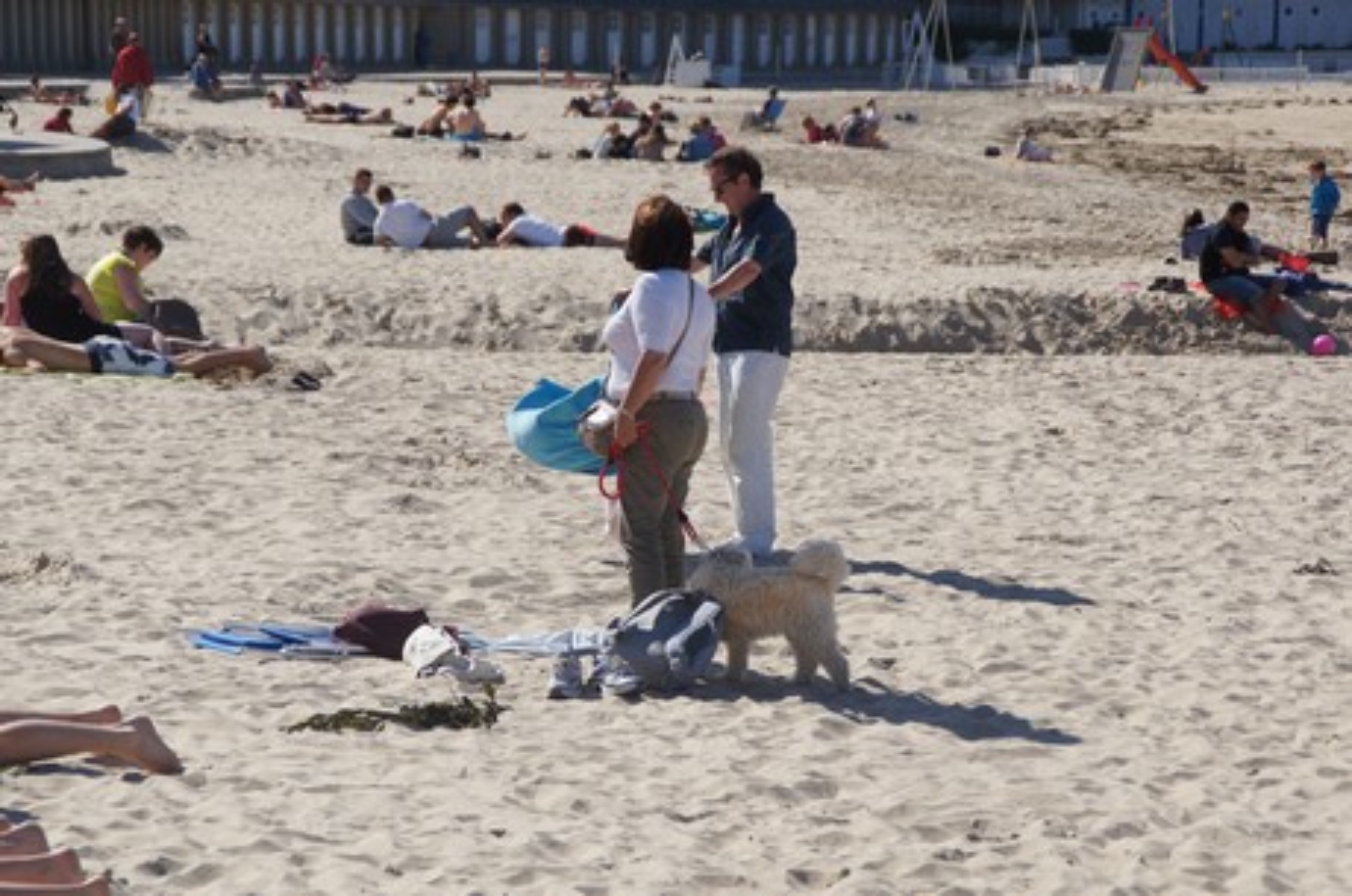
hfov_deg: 13.7
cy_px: 448
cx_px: 676
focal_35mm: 150
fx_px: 5623
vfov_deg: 9.1
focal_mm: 100
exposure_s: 1/400
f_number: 7.1
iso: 100
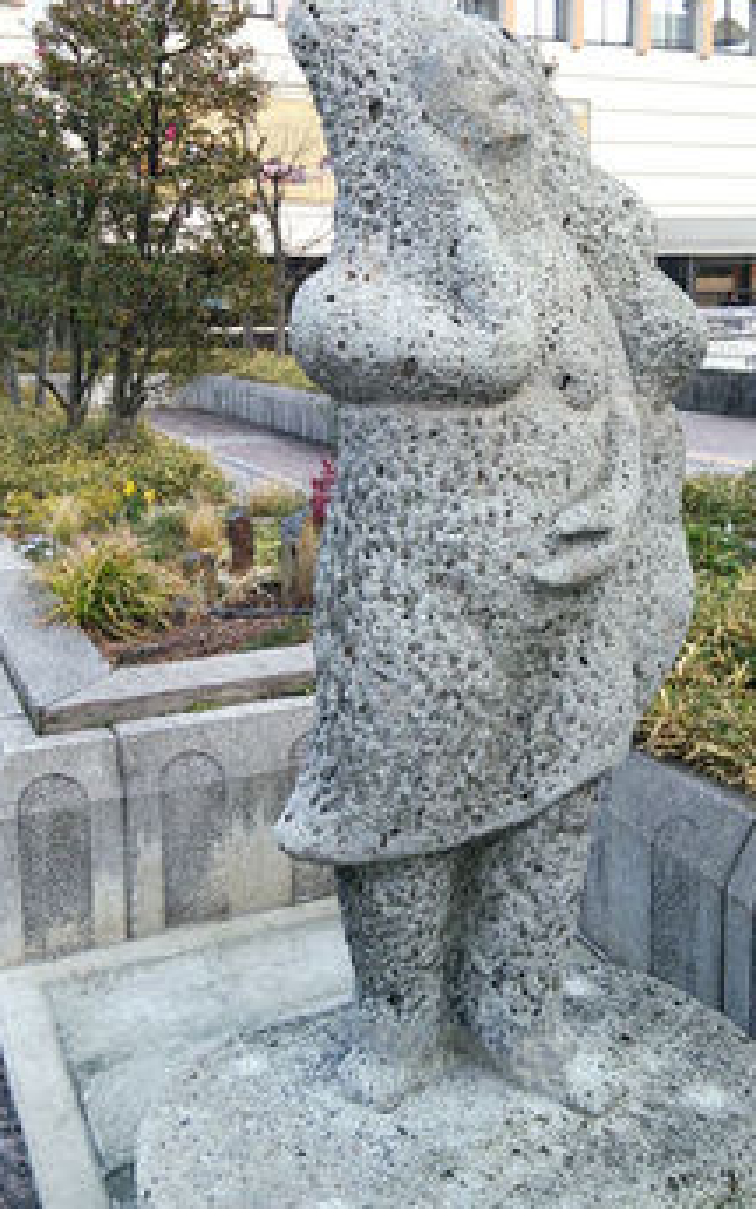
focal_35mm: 37
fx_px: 1220
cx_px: 411
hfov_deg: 34.4
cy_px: 517
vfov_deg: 52.6
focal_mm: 4.06
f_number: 1.94
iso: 40
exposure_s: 1/104
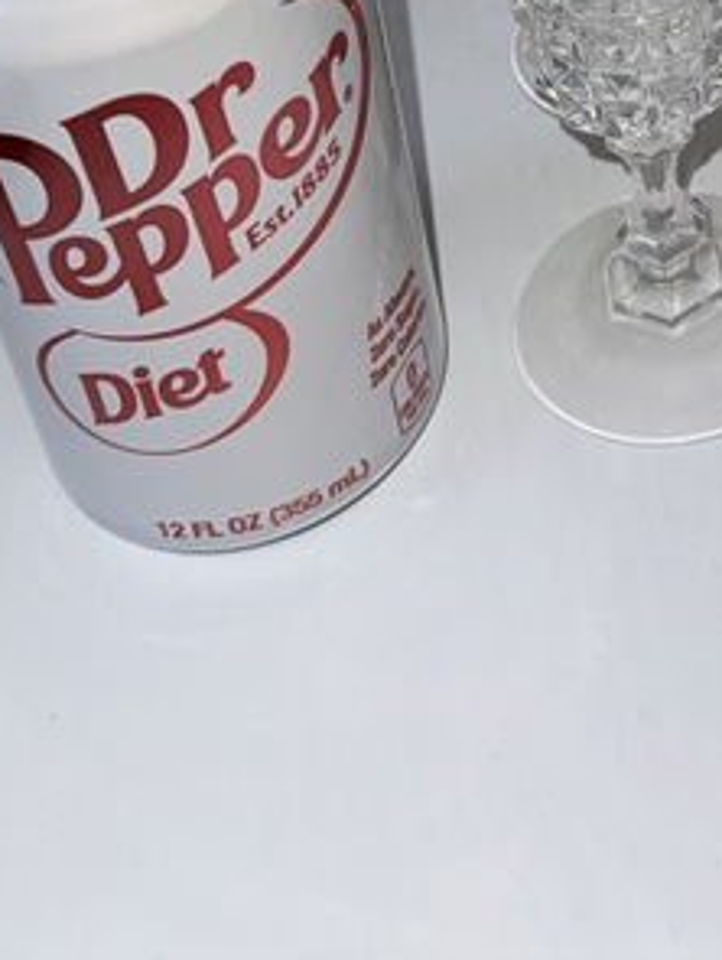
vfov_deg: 26.2
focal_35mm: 65
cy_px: -225
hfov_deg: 21.8
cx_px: 729
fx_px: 1804
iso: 50
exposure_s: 1/51
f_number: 1.78
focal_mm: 6.76
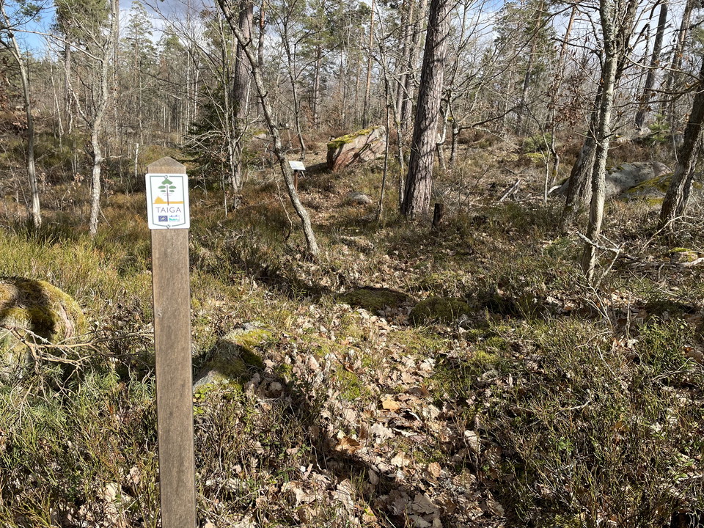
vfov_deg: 53.1
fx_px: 529
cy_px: 264
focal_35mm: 26
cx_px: 352
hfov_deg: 67.3
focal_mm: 4.2
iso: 32
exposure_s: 1/1642
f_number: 1.6
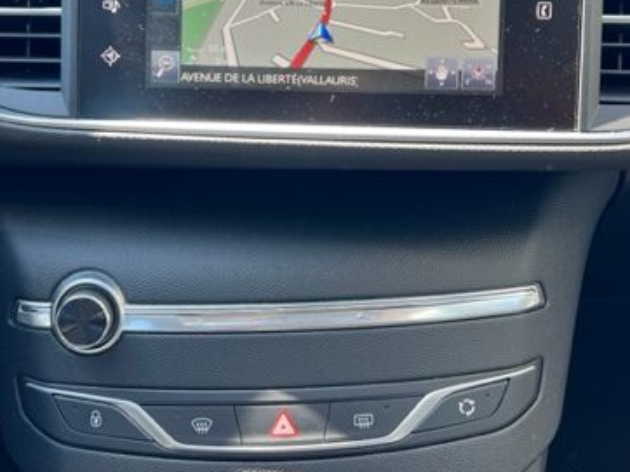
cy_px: 113
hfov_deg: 41.3
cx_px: 303
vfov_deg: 30.9
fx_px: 837
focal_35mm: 46
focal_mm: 5.7
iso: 32
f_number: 1.5
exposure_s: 1/111
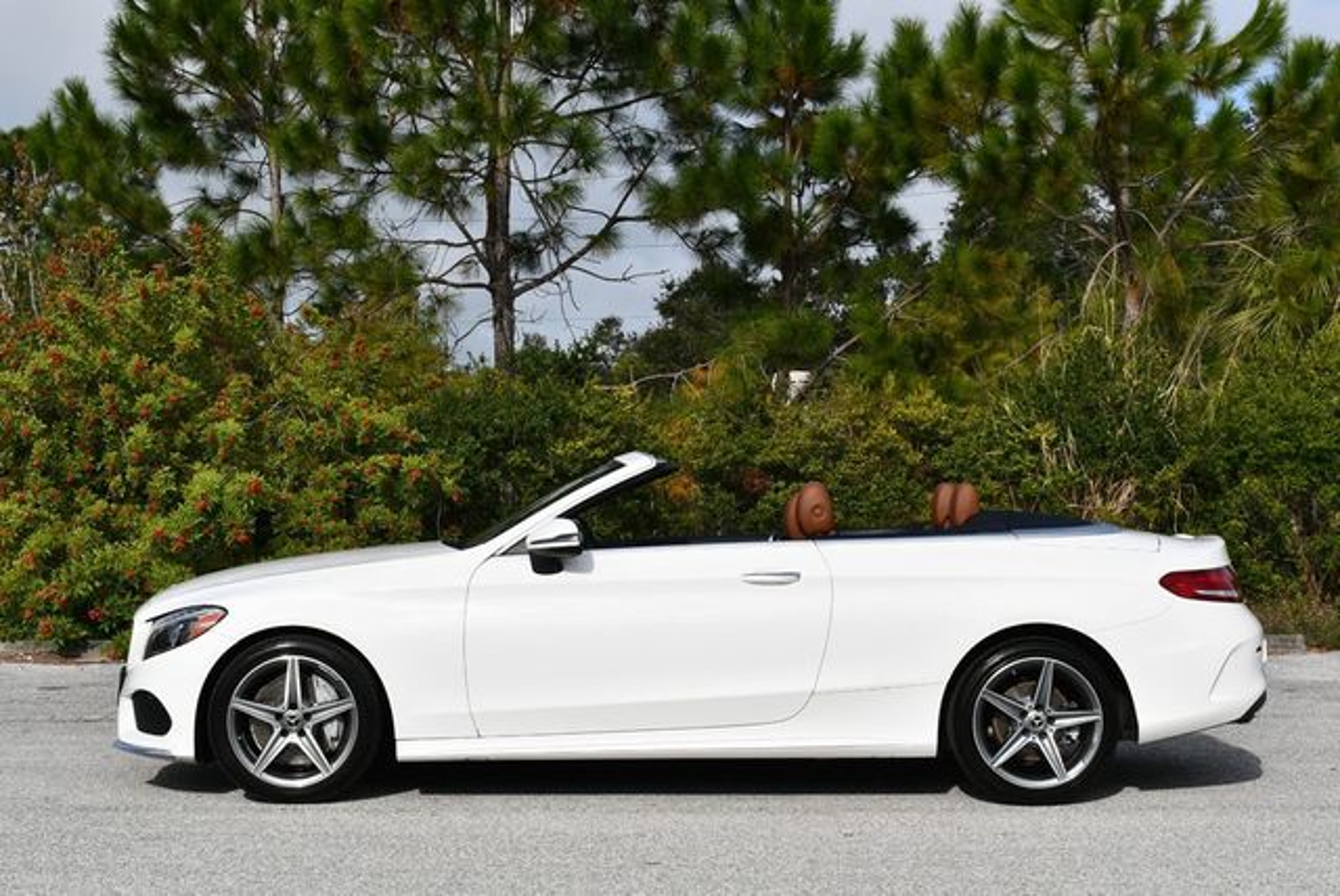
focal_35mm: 68
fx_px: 2533
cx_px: 670
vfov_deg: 20.1
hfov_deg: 29.6
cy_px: 448
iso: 100
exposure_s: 1/400
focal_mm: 34
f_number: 9
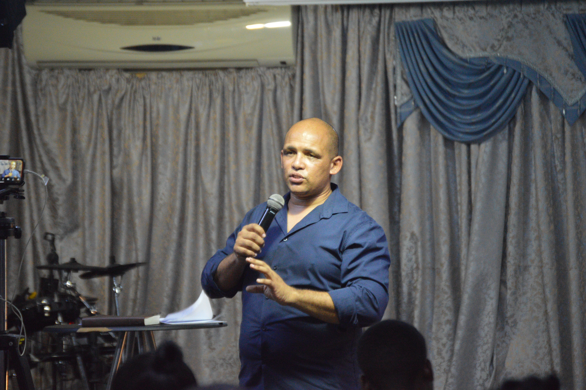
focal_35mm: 218
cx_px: 293
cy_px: 195
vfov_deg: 6.3
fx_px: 3537
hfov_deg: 9.5
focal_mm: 145
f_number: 5
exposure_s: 1/100
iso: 3200
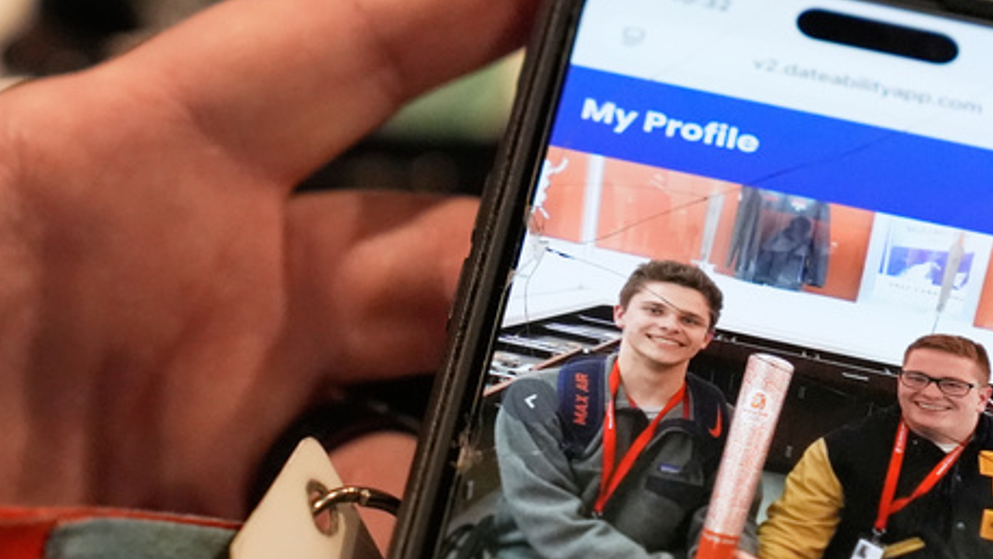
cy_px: 417
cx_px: 679
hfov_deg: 13.1
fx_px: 4320
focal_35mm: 164
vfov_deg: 7.4
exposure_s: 1/125
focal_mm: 70
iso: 5000
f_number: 4.5
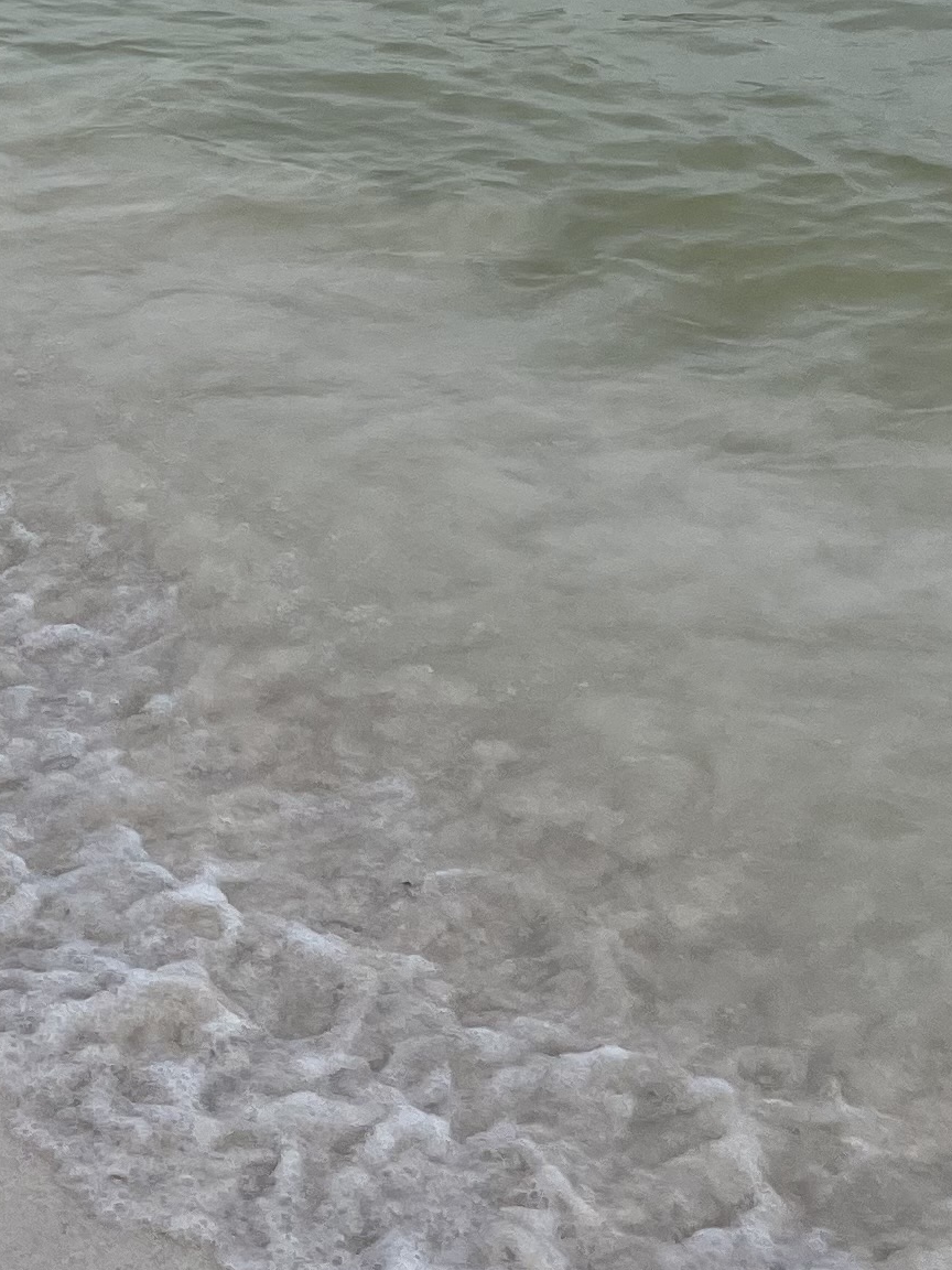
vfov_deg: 19.9
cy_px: -359
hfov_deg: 15.6
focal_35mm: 91
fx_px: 3337
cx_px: -232
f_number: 1.6
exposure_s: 1/716
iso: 32
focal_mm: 4.2
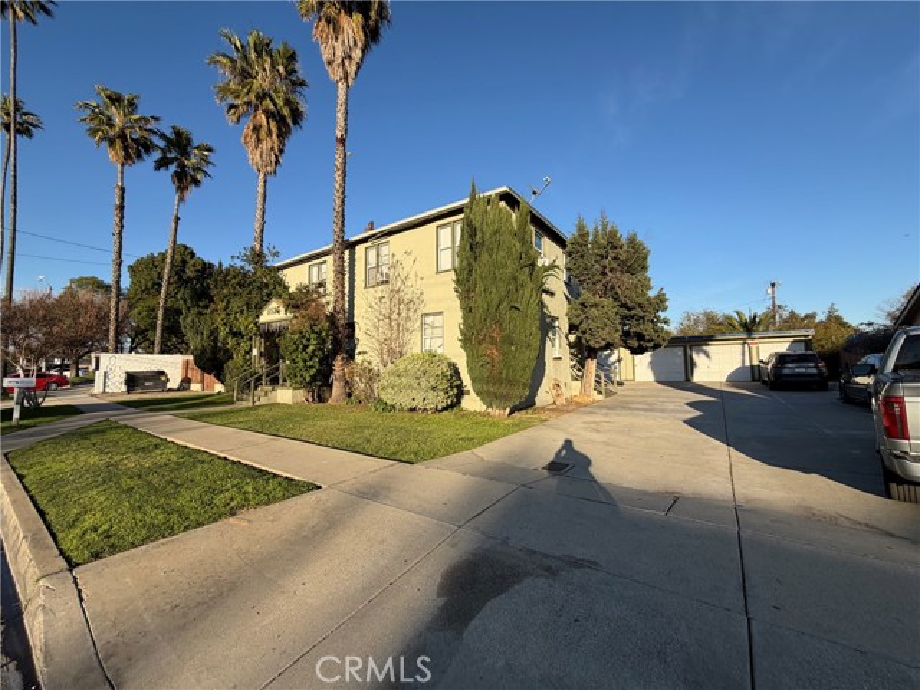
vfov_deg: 85.7
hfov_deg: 102.1
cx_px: 460
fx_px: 372
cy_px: 345
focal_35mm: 14
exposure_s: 1/770
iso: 32
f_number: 2.2
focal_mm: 2.22
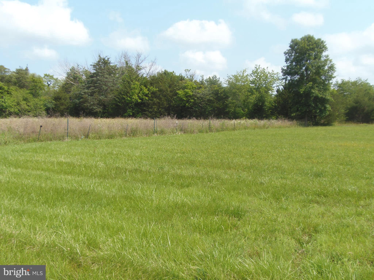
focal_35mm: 35
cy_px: 140
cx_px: 187
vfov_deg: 40.7
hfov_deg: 52.6
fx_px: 378
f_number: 3.4
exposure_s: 1/500
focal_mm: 6.5
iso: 64
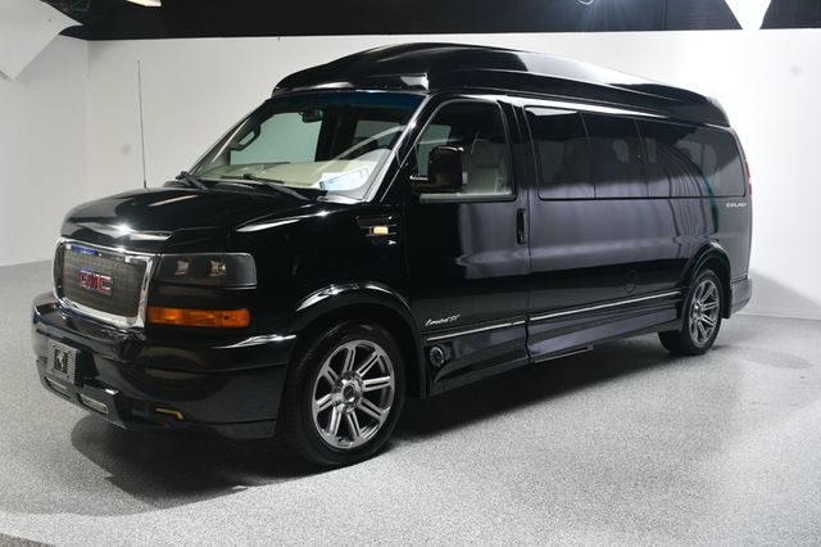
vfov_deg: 36.8
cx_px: 410
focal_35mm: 36
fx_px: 821
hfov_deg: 53.2
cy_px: 274
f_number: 10
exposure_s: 1/160
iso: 100
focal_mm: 24
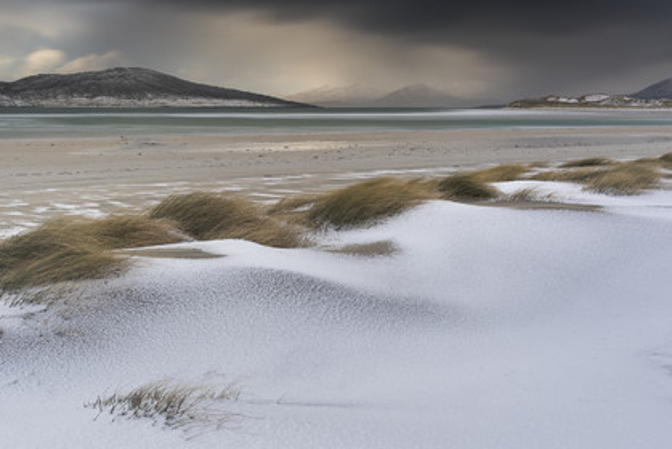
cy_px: 224
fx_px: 654
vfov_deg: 37.9
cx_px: 336
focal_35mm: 35
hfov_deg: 54.4
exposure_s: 30
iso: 64
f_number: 16
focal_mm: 35
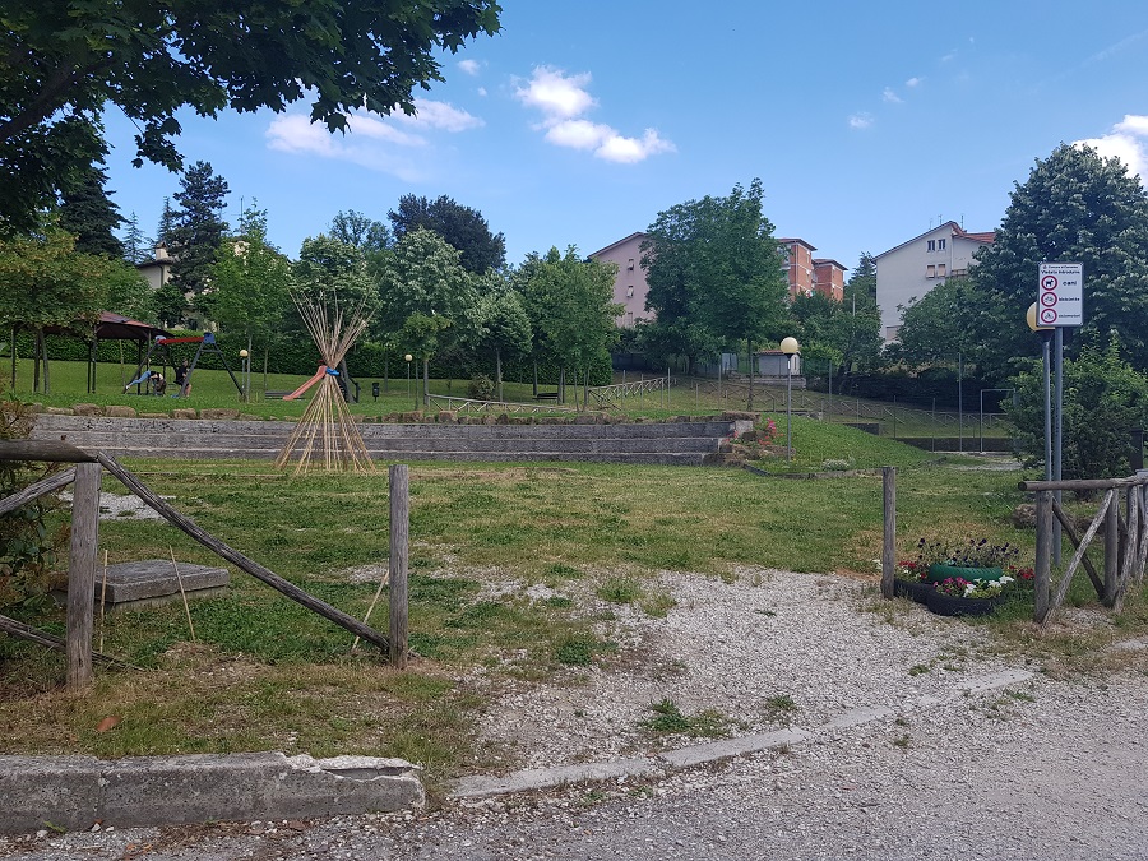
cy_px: 430
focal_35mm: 26
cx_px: 574
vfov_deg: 53.1
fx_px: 862
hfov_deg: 67.3
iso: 40
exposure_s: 1/956
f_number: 1.7
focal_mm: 4.3
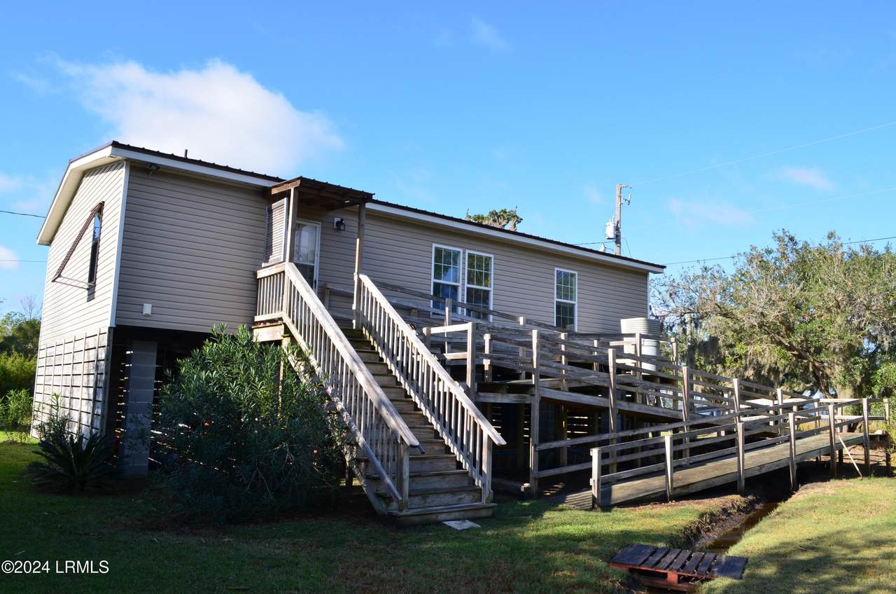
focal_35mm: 27
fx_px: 671
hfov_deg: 67.5
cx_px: 448
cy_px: 297
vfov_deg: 47.7
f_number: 10
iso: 400
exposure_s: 1/250
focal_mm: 18
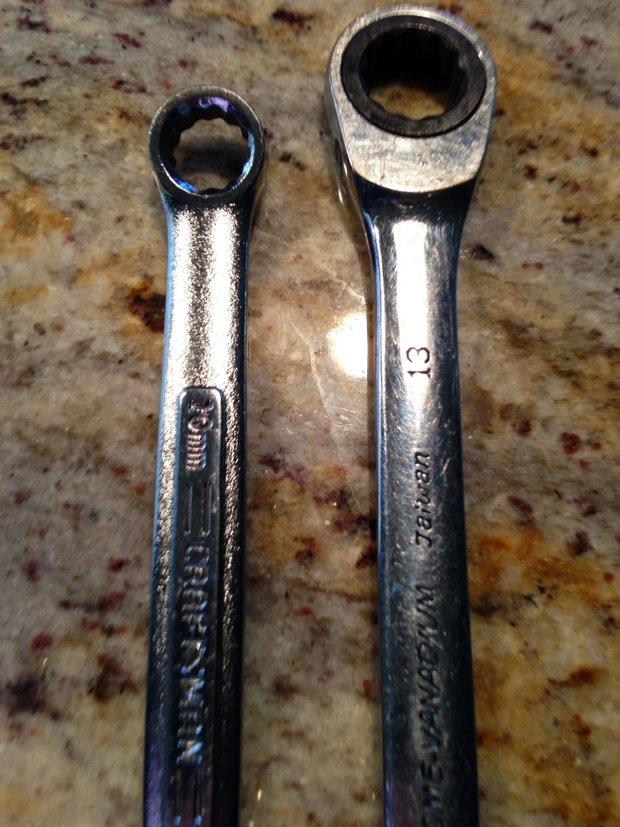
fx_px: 788
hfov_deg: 42.9
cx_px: 310
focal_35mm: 33
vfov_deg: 55.4
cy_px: 414
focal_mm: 4.13
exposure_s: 1/20
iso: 80
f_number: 2.4
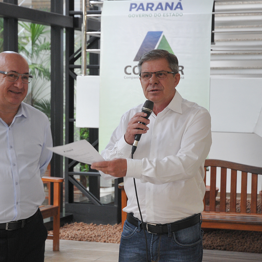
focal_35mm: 94
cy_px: 137
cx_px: 112
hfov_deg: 18.5
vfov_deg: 18.5
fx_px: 805
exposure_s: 1/30
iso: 640
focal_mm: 46
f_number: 4.5
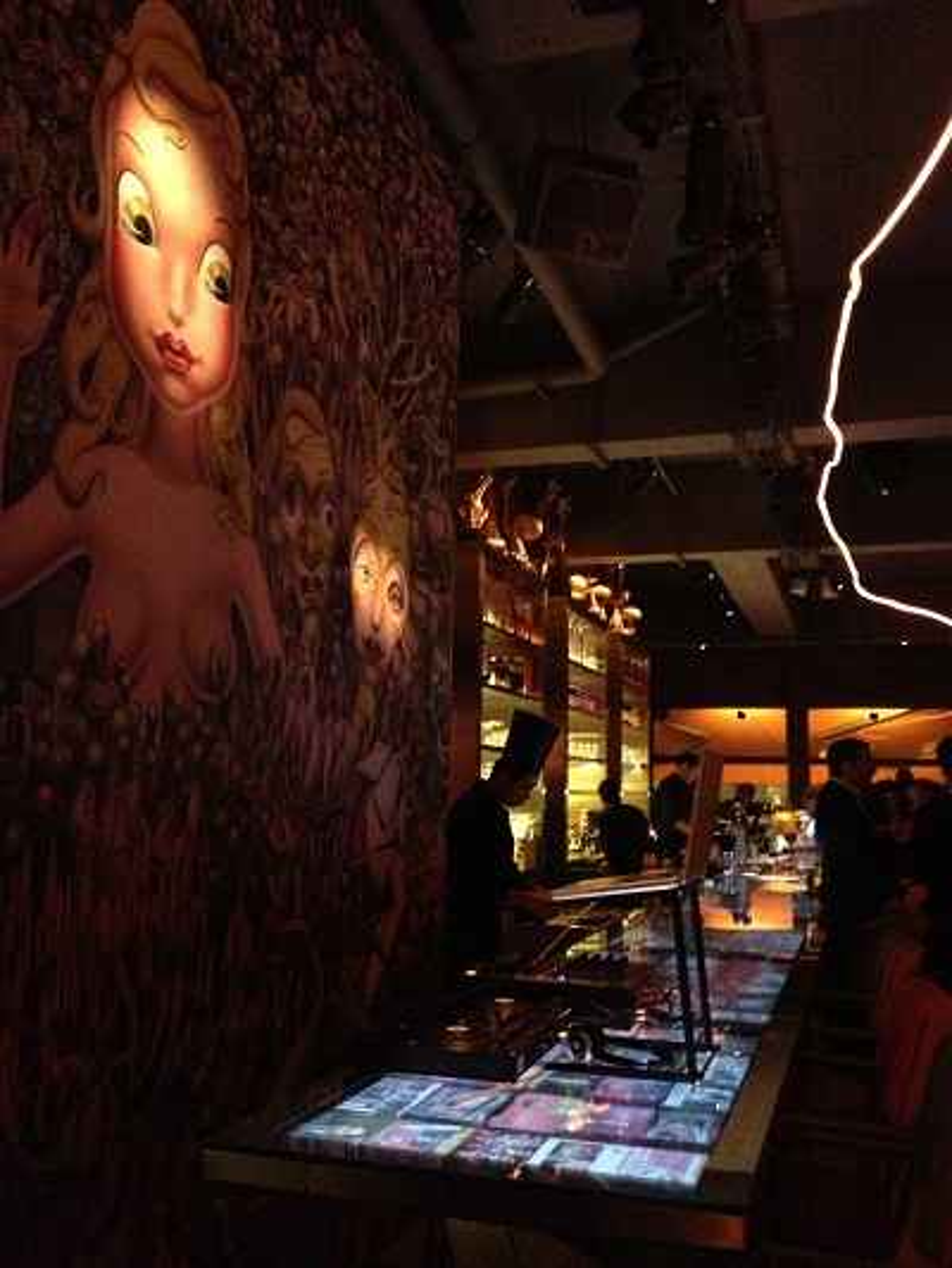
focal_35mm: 35
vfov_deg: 52.6
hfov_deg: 40.7
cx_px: 476
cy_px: 634
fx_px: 1283
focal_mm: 4.28
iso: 800
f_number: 2.4
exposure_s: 1/15
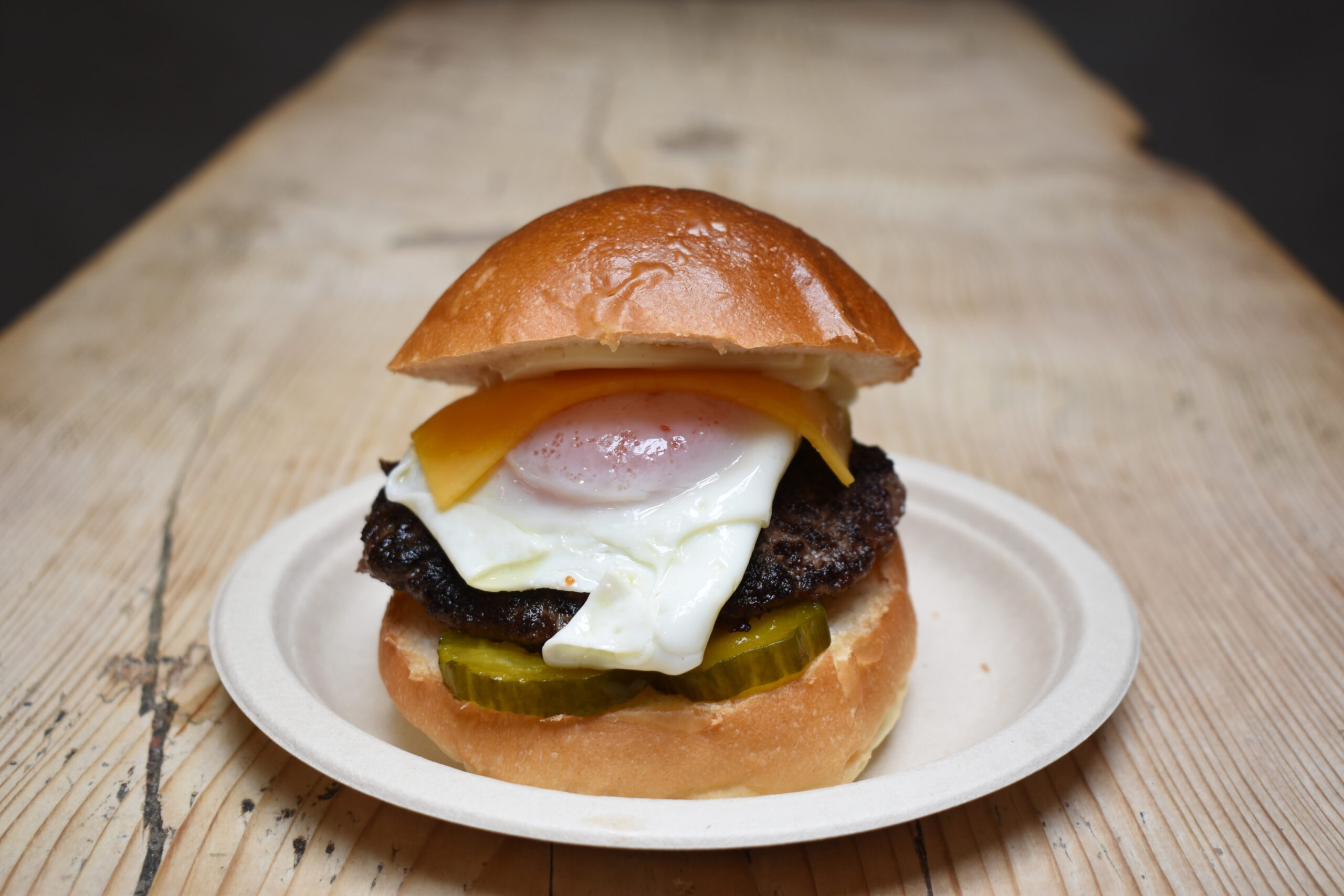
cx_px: 672
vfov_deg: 28.1
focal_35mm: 48
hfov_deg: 41.1
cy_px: 448
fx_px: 1792
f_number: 5
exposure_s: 1/80
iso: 200
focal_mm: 32
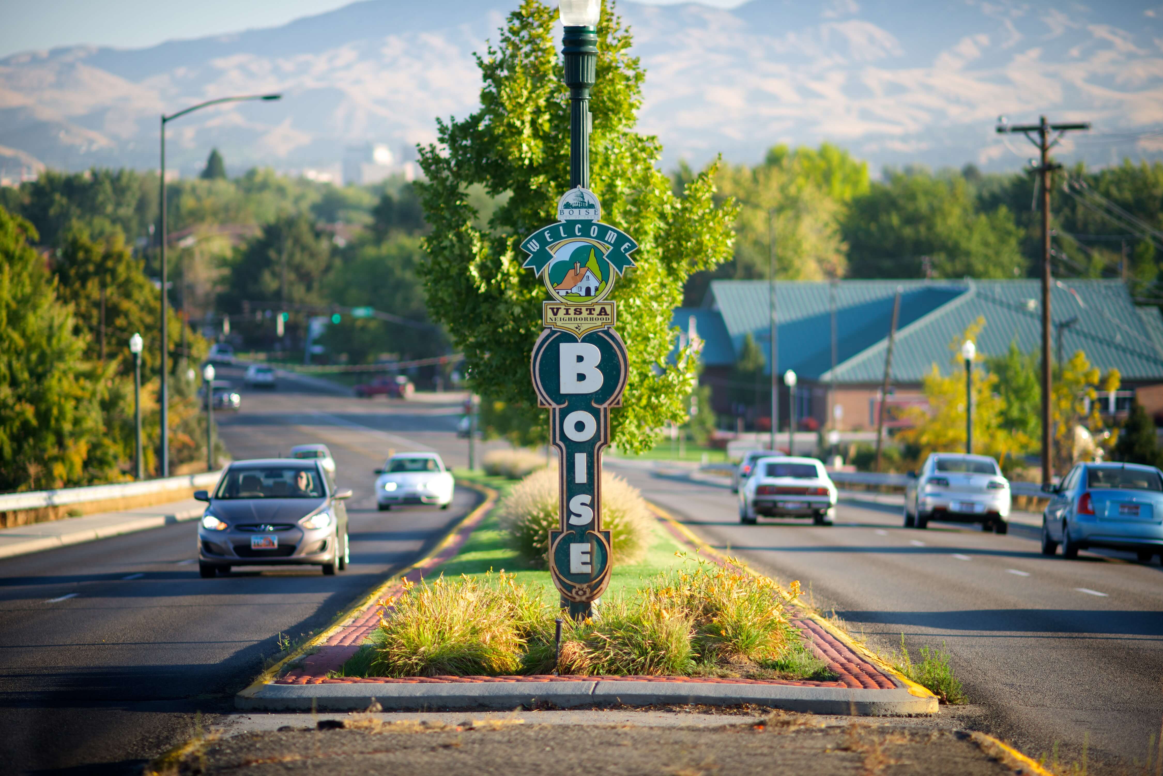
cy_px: 388
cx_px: 582
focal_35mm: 135
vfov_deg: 10.2
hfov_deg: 15.2
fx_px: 4362
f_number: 2
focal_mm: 135
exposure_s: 1/800
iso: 100
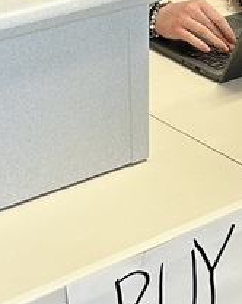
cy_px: 53
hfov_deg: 12.3
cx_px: 136
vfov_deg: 15.3
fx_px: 1121
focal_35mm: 125
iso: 100
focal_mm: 5.7
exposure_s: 1/60
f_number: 1.5
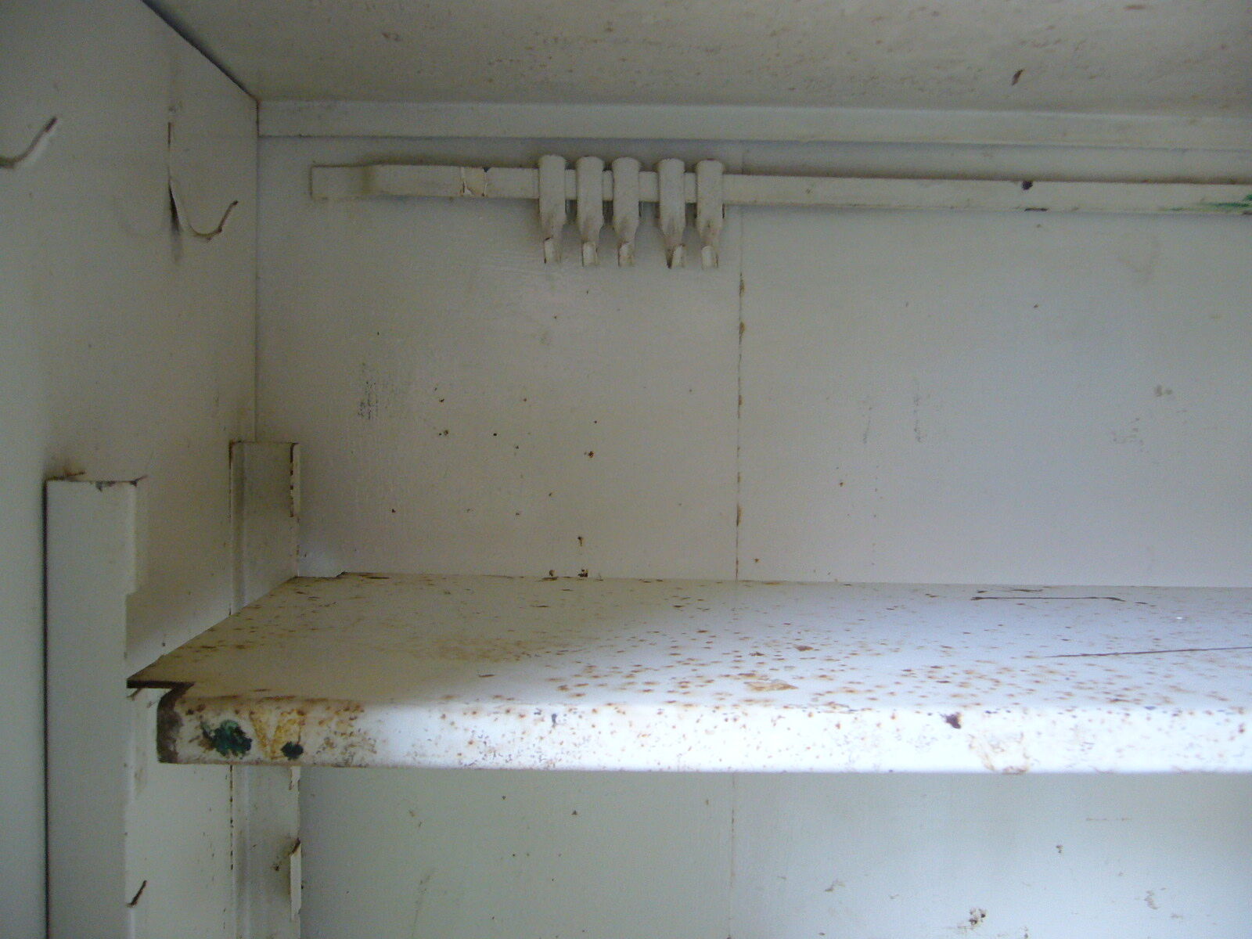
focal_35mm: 35
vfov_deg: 40.7
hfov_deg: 52.6
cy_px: 470
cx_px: 626
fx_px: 1266
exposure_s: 1/15
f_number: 2.8
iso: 200
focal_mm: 5.8
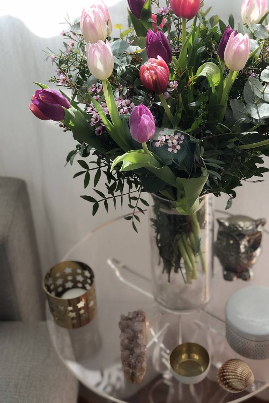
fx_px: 739
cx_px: 175
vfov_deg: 30.5
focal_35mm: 66
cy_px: 179
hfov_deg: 20.6
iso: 20
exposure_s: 1/120
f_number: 2.4
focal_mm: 6
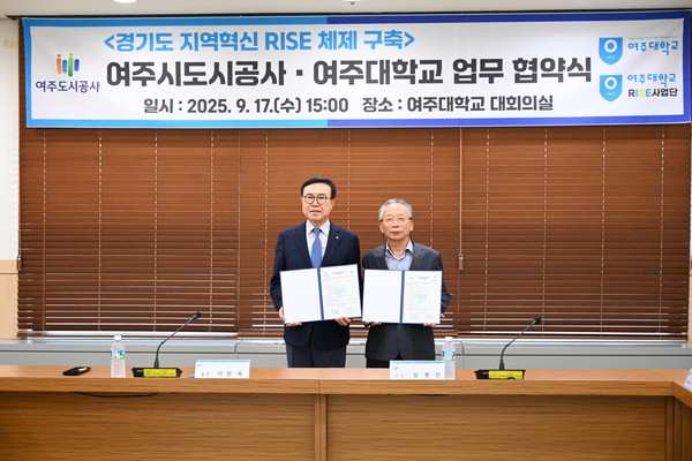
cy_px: 230
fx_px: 1134
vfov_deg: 23.0
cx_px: 346
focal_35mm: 59
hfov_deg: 33.9
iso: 4000
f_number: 4
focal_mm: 59
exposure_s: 1/200
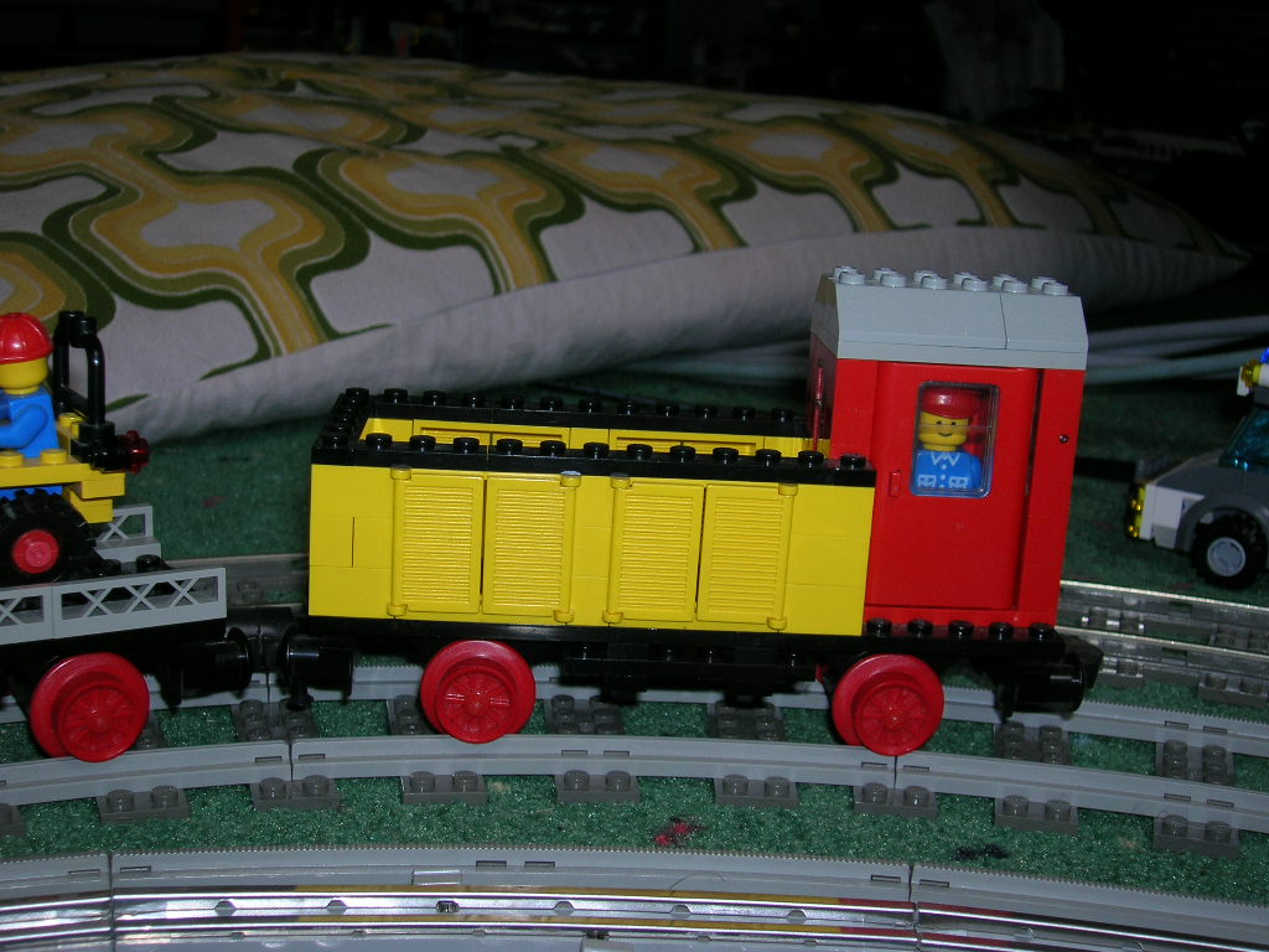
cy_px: 476
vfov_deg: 31.5
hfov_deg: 41.2
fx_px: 1686
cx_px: 634
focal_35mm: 46
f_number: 3.2
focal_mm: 7.7
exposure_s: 1/60.1
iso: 50
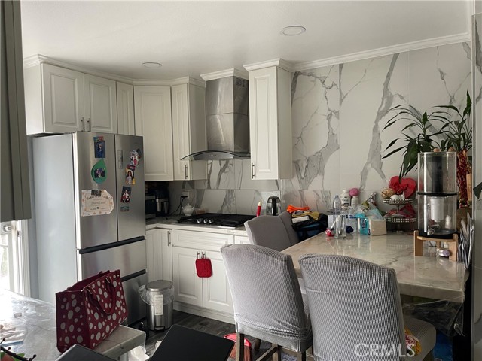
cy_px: 180
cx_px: 241
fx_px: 348
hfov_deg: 69.4
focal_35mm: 25
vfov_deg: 54.9
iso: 125
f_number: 1.6
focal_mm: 5.1
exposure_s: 1/60
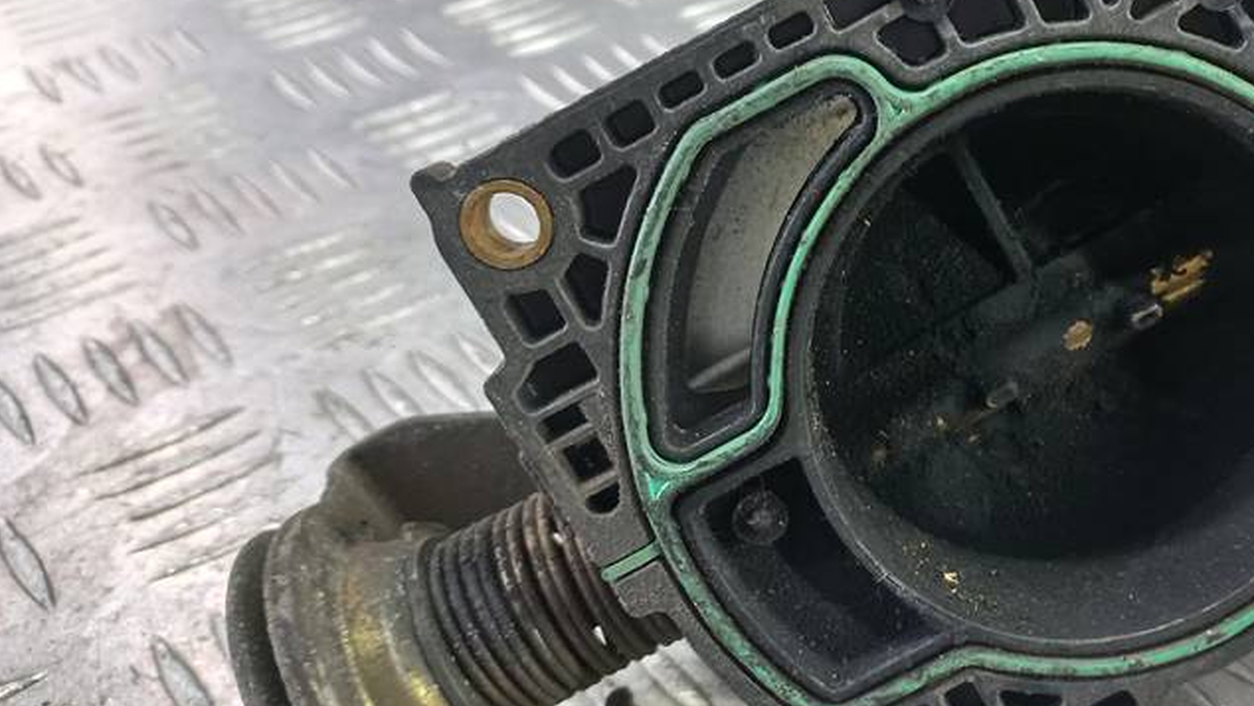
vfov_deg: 27.1
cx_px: 965
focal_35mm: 44
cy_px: 350
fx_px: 1463
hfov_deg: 44.6
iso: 200
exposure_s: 1/50
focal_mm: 4.6
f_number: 1.8
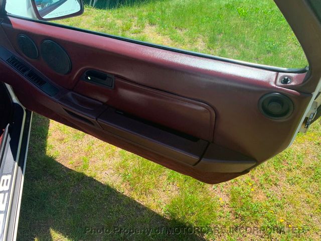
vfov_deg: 53.1
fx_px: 241
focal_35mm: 26
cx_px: 160
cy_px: 120
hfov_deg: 67.3
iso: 25
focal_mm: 4.25
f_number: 1.8
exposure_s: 1/564
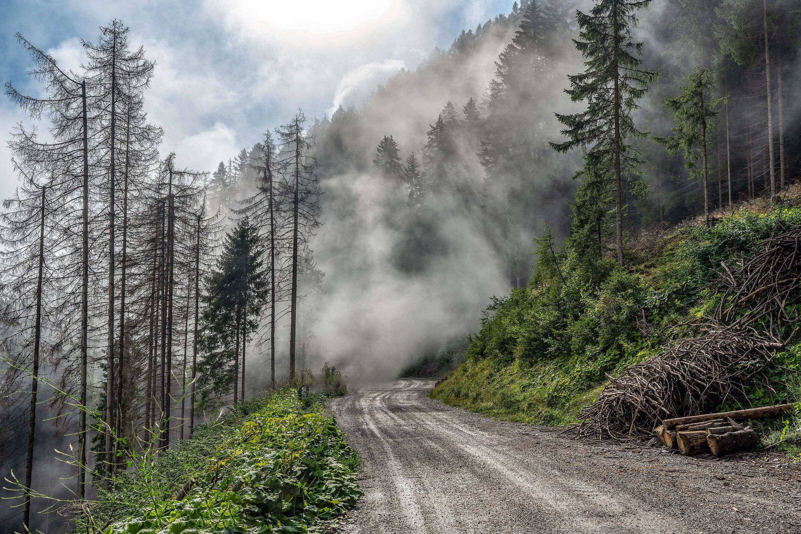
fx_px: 779
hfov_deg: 54.4
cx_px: 400
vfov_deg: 37.9
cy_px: 267
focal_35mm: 35
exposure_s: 1/640
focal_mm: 35
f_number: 8
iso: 100
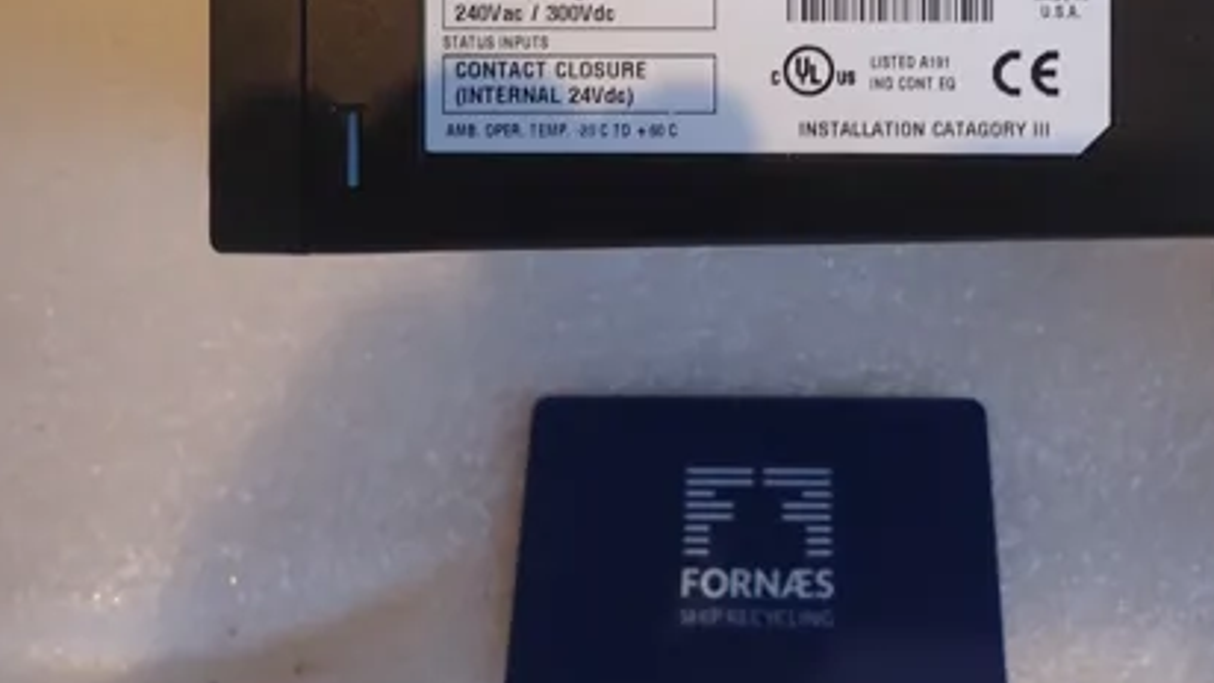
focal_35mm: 41
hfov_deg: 48.9
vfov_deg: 27.7
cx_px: 757
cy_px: 34
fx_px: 1320
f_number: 2
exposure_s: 1/60
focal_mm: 4.5
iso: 200
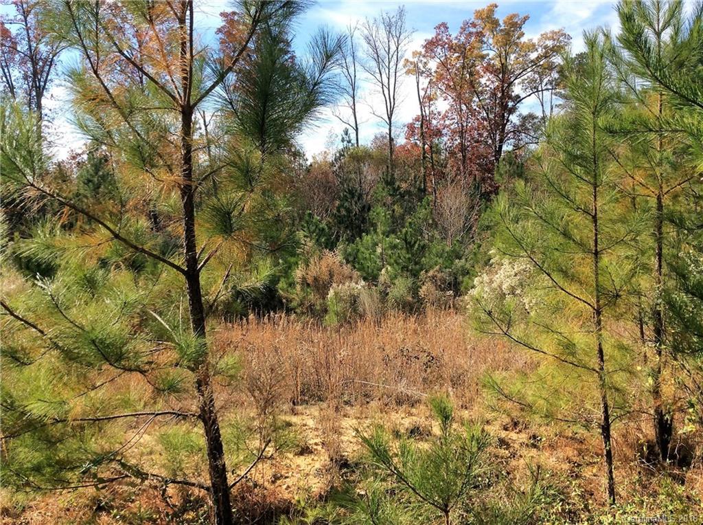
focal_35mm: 32
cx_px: 352
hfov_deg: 56.9
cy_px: 262
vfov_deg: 44.0
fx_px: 649
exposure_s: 1/907
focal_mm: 3.3
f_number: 2.4
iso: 32
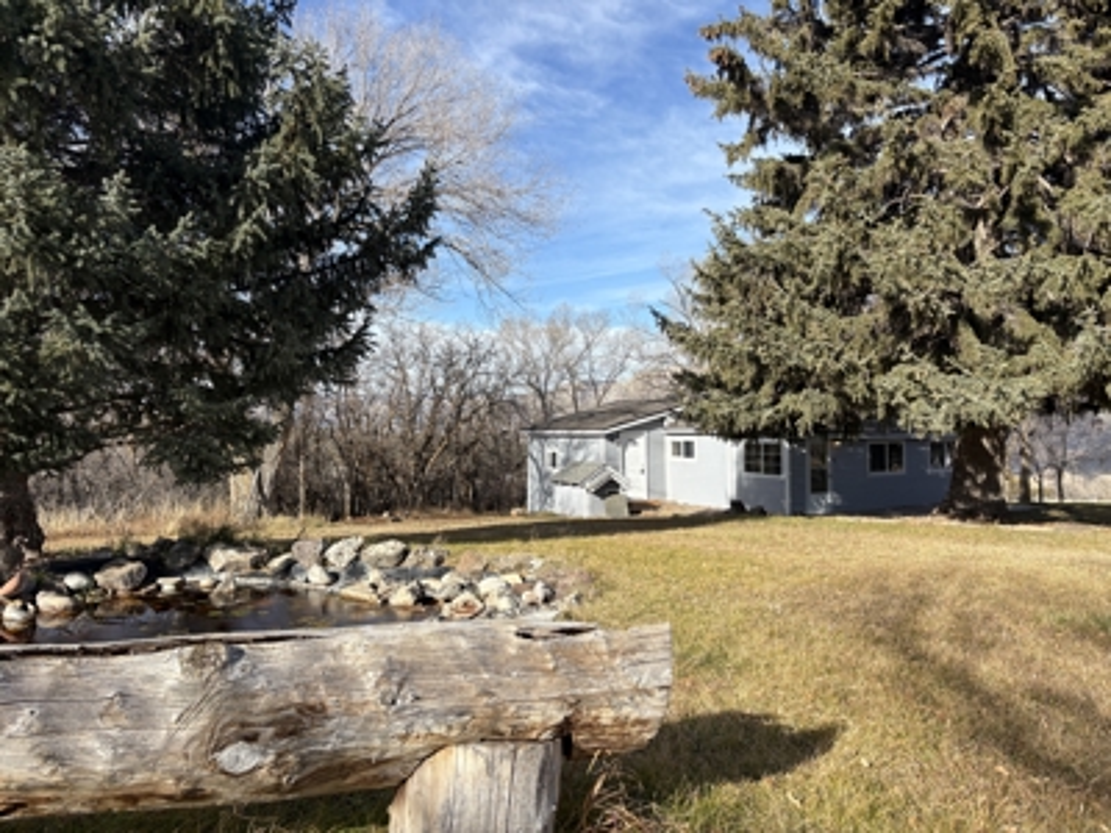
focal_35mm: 26
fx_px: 834
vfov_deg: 53.1
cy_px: 416
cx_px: 556
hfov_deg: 67.3
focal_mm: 5.96
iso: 50
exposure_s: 1/2364
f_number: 1.6
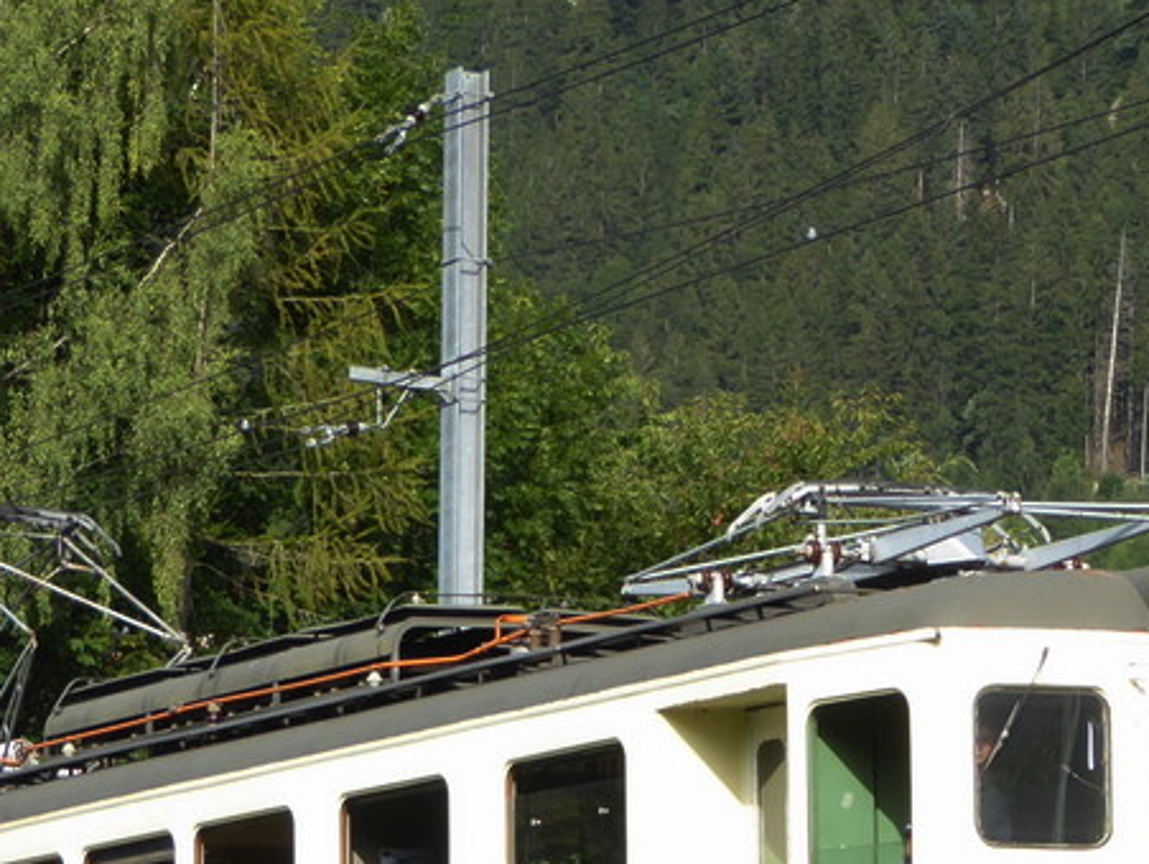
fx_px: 6976
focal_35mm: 210
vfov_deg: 7.1
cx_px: 555
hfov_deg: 9.4
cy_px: 856
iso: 80
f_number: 4.6
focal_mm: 13.2
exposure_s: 1/160
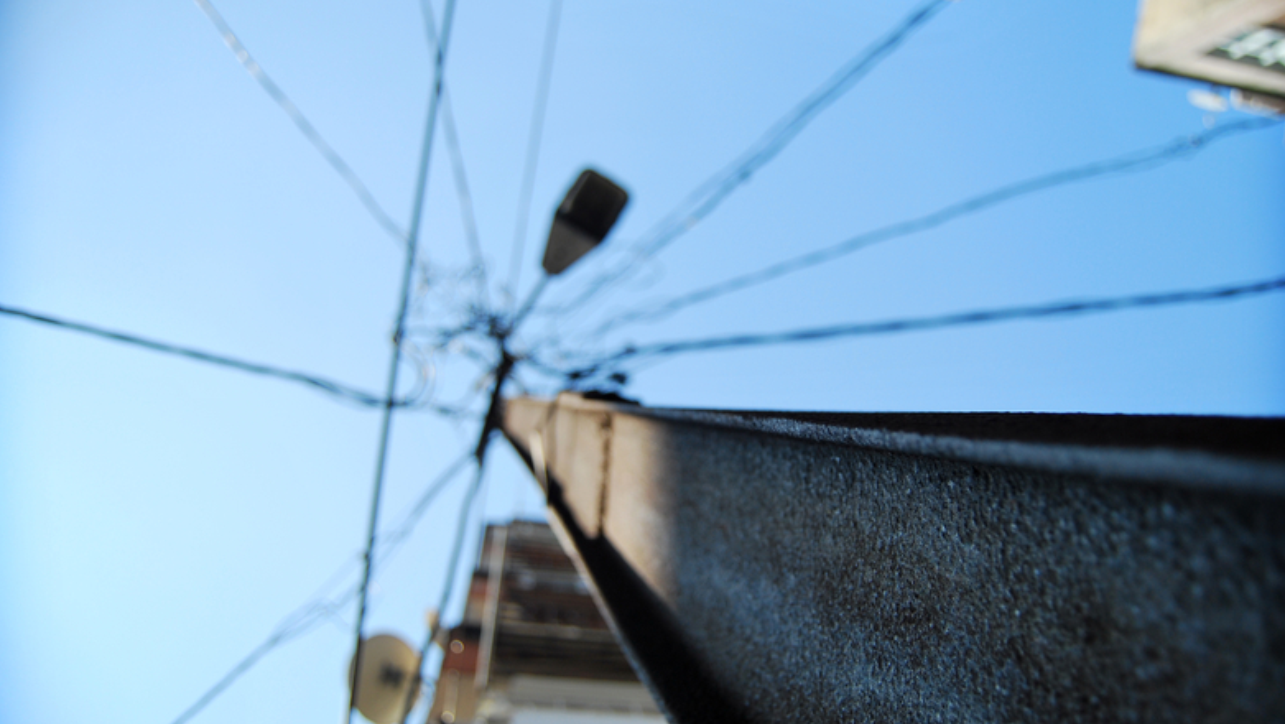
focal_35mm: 29
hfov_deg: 66.0
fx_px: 988
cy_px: 362
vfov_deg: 40.2
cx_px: 648
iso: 200
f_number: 3.5
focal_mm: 18
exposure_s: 1/500
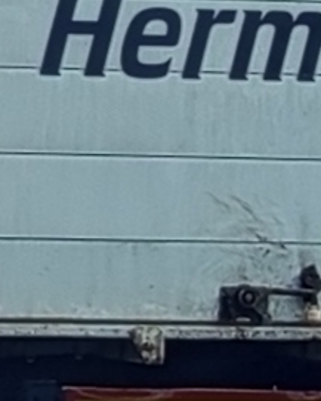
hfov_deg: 16.2
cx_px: 4
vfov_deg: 20.5
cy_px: 117
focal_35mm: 93
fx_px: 1104
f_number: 1.7
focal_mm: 5.24
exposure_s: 1/600
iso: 51
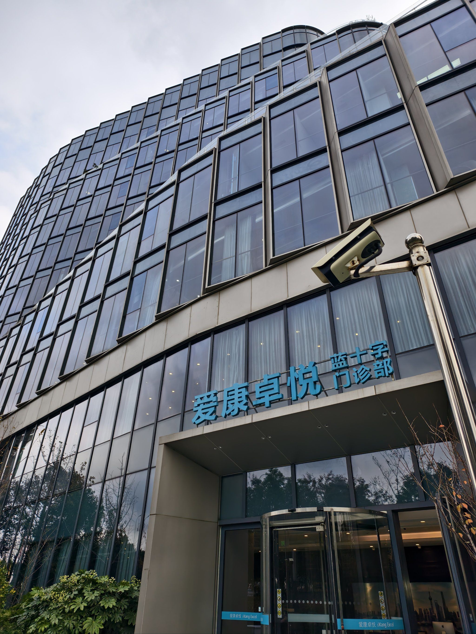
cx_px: 238
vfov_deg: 73.9
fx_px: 422
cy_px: 317
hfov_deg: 58.9
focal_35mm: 23
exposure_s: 1/1250
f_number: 1.57
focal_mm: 6.54
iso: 72
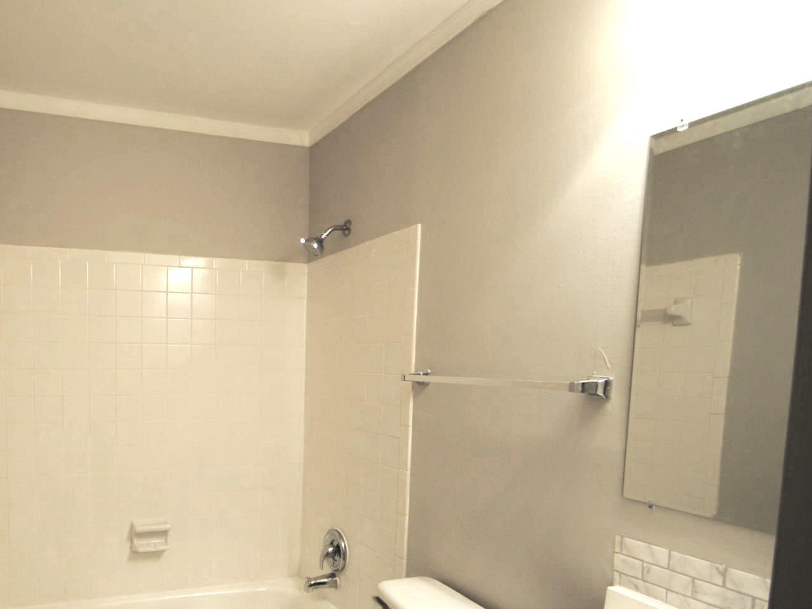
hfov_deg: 69.8
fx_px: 539
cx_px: 218
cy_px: 425
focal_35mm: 23
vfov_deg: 57.1
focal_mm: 10
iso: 200
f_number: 3.5
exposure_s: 1/50
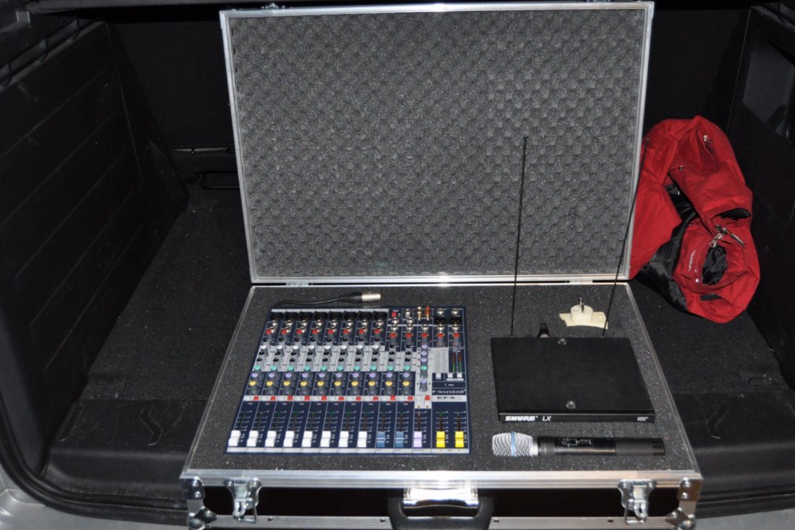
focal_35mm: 37
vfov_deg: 35.9
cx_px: 404
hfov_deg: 51.9
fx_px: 817
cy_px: 271
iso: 800
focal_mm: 24
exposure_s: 1/60
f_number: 4
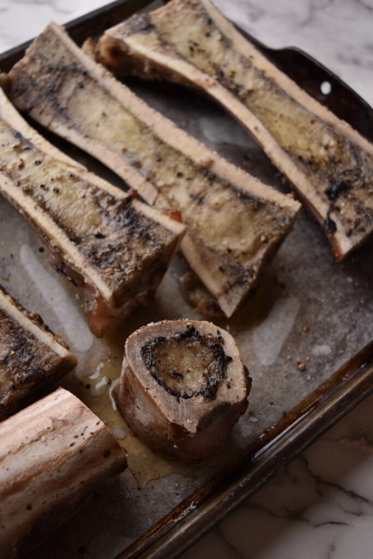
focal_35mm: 42
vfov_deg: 46.4
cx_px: 186
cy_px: 280
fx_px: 652
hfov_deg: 31.9
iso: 200
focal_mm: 28
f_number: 5
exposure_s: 1/80
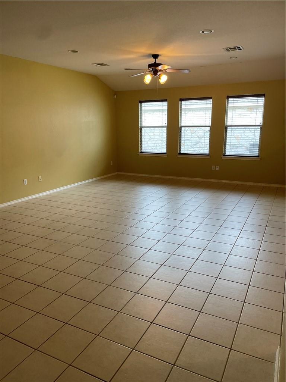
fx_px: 286
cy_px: 191
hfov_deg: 53.1
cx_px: 143
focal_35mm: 26
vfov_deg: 67.3
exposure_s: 1/120
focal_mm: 4.2
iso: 100
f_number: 1.6
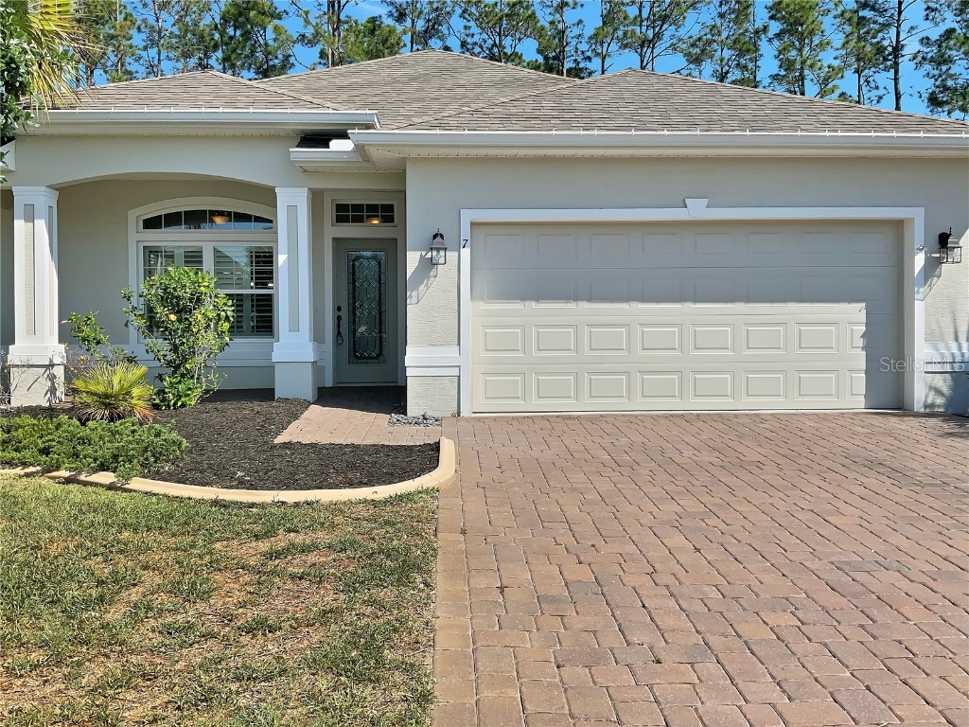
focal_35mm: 29
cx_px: 484
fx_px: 812
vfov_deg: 48.2
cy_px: 364
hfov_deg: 61.7
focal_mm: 3
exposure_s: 1/2667
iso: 16
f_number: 1.8
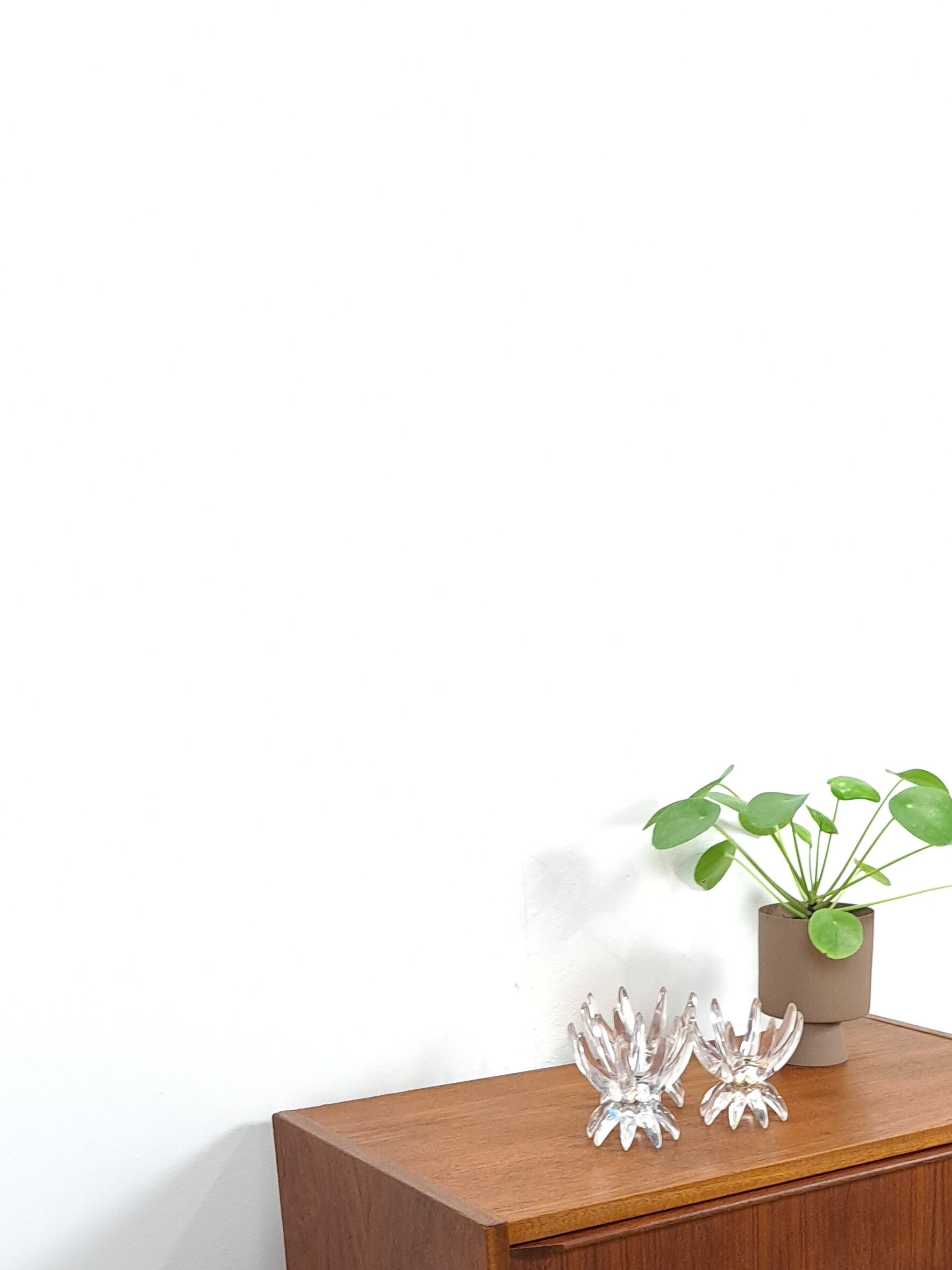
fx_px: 1723
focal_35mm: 47
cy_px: 1154
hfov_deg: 30.0
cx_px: 791
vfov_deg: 37.6
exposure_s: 1/50
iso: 400
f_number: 1.8
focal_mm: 5.23
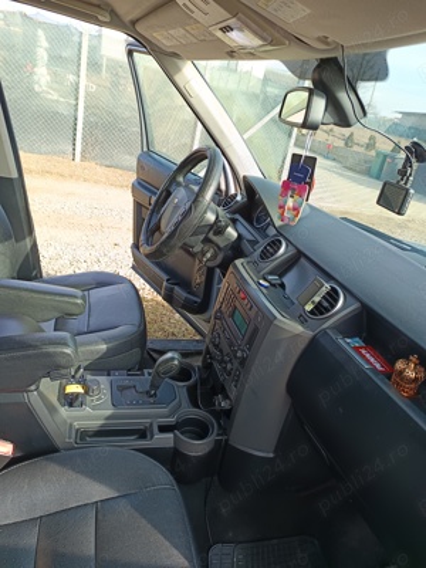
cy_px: 284
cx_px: 213
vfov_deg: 71.6
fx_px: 394
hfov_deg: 56.8
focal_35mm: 24
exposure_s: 1/100
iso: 79
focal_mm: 5.31
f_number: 1.7
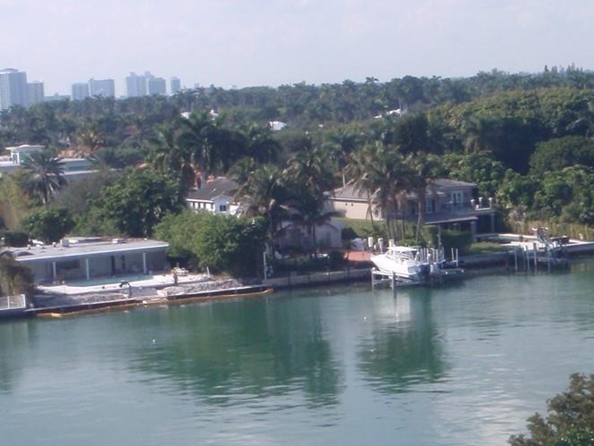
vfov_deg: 14.6
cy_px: 289
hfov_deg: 19.4
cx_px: 337
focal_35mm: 101
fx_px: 1733
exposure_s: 1/200
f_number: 6.3
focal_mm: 7.57
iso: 64
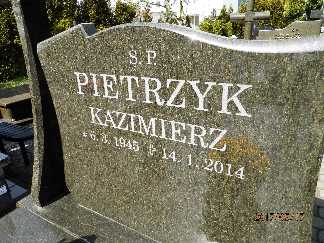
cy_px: 122
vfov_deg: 54.9
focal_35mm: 25
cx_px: 162
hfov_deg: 69.4
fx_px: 234
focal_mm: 4.5
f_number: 8.7
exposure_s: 1/60
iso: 80
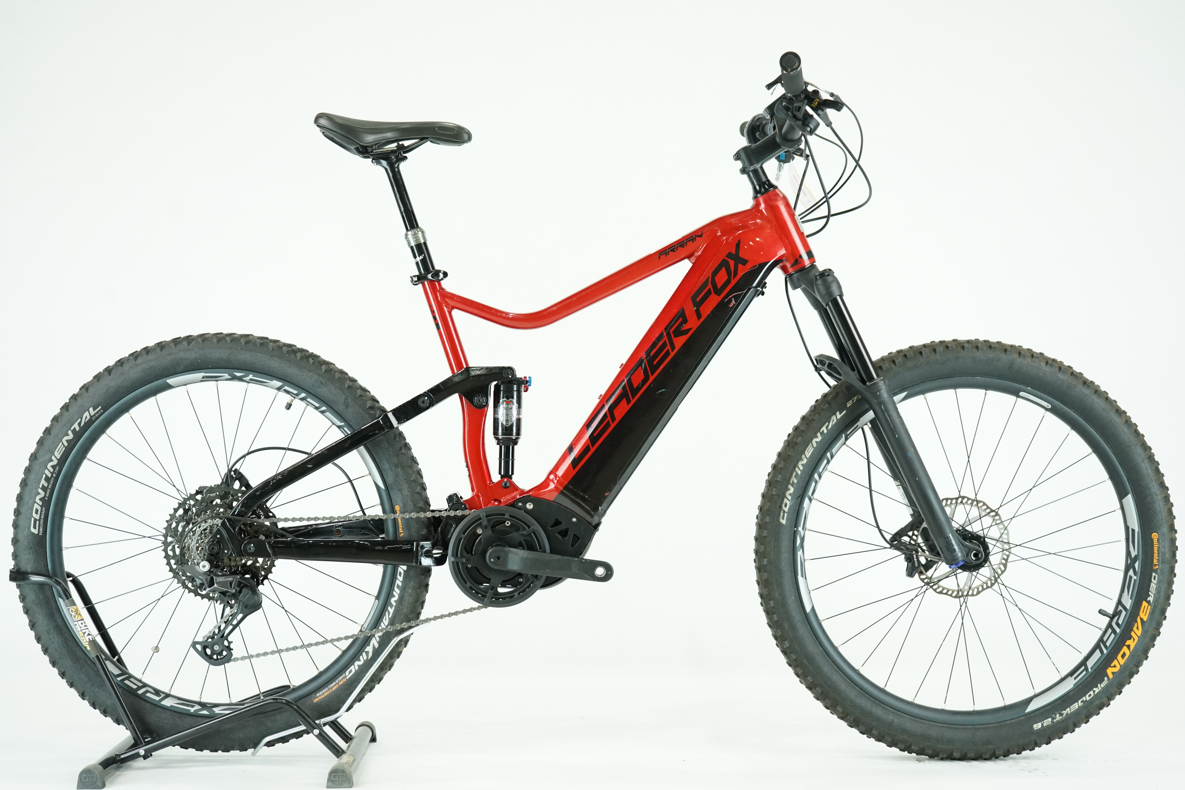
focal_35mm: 51
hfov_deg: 38.9
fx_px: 1679
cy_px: 395
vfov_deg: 26.5
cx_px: 592
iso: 2000
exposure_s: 1/200
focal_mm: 51
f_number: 4.5
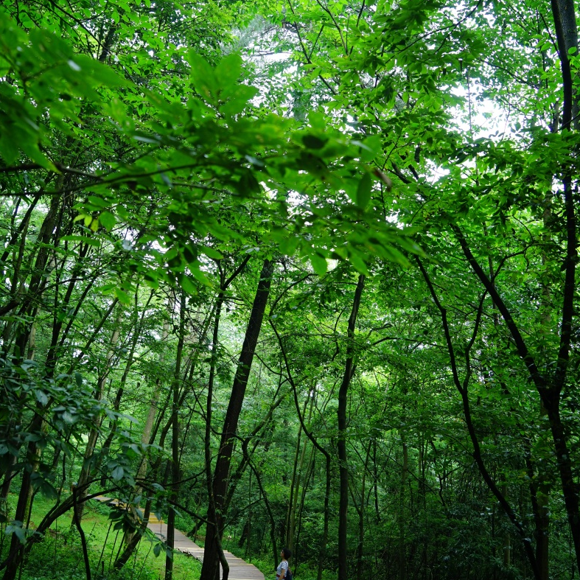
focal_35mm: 35
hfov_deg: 47.2
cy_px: 240
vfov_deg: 47.0
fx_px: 663
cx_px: 287
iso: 320
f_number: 4
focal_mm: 27
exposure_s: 1/60
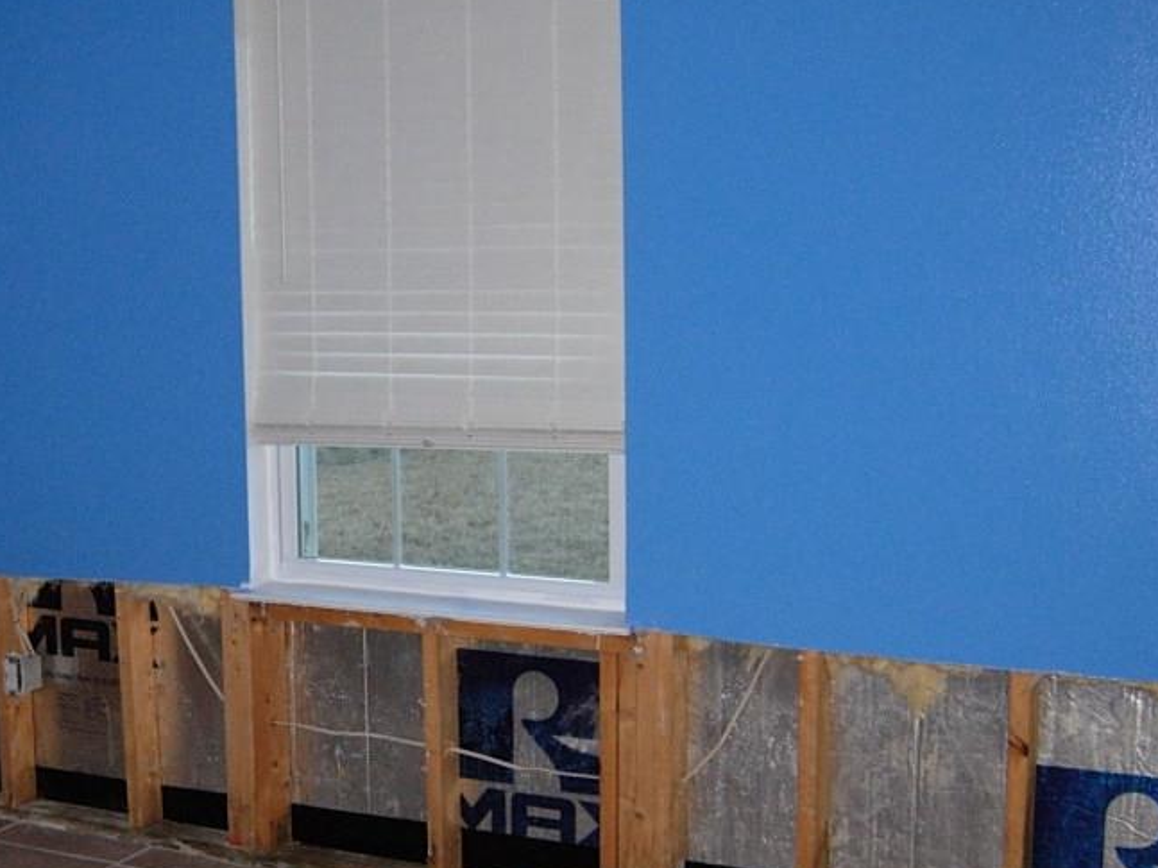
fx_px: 1906
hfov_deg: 33.2
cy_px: 521
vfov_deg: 25.6
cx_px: 306
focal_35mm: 57
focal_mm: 7.5
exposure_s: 1/181
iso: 200
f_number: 2.7
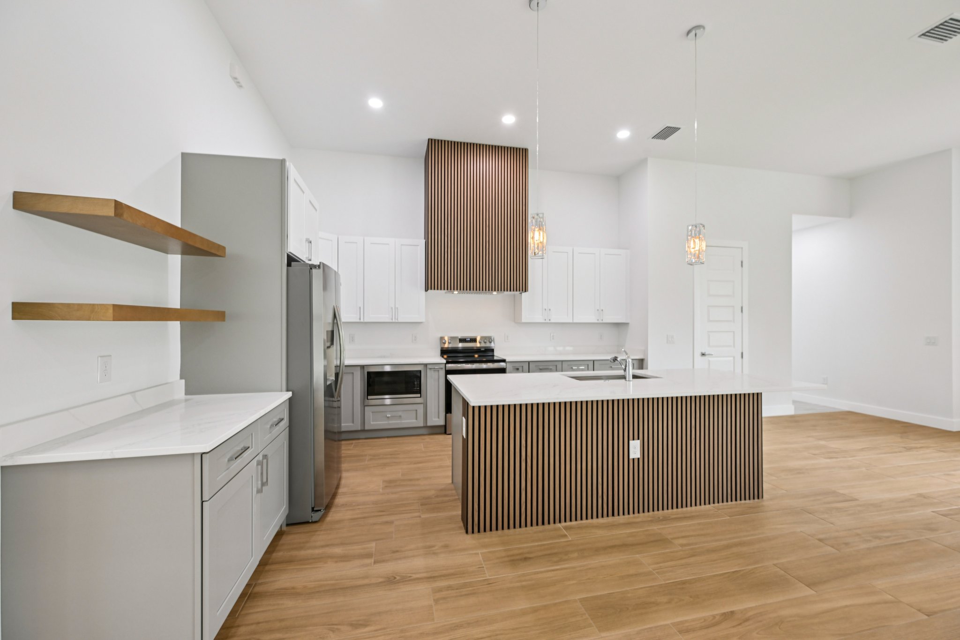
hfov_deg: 104.3
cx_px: 480
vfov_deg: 81.2
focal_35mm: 14
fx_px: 373
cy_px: 320
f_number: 8
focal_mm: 14
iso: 400
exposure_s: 1/25
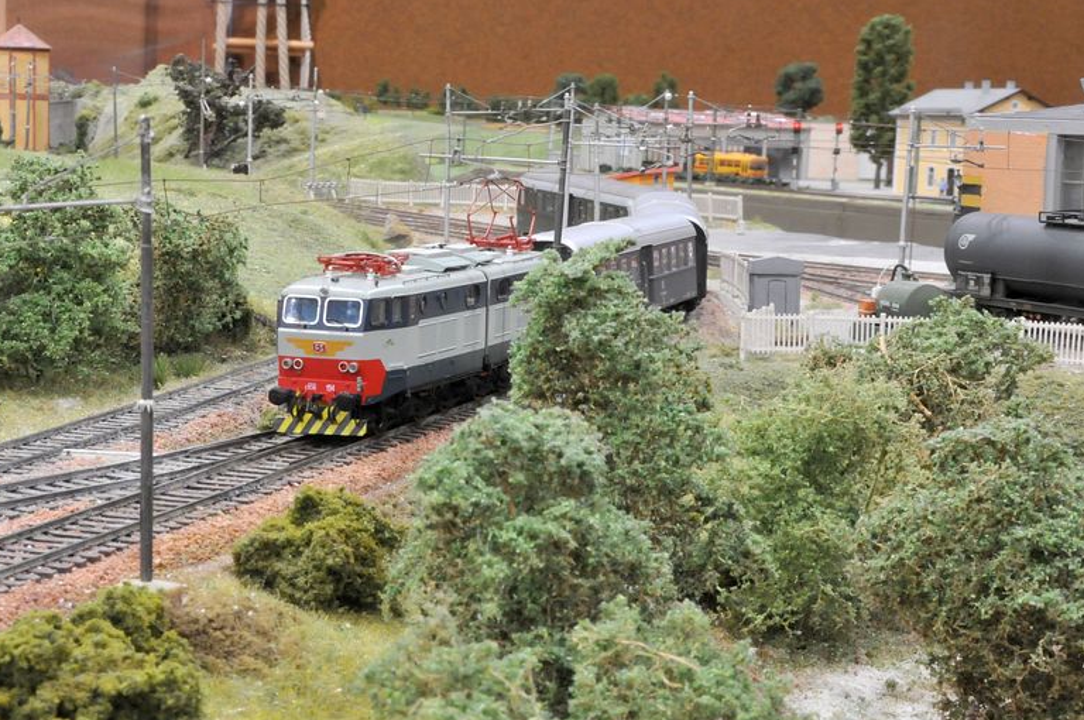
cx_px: 391
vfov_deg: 14.2
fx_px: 2887
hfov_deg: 21.2
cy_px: 332
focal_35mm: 96
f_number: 29
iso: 1000
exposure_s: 1.3
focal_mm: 48
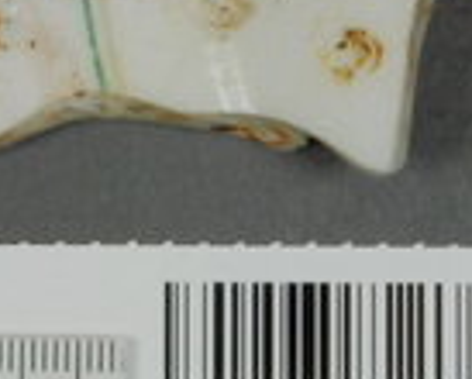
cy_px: 136
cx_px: 109
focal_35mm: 310
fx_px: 4335
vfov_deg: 5.0
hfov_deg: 6.2
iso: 1600
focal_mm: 55
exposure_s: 1/25
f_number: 36
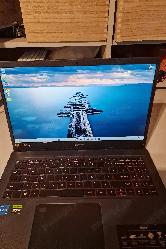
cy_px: 124
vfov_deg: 73.7
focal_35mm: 24
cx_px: 75
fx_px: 166
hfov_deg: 53.0
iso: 400
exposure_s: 1/100
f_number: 1.8
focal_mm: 6.4
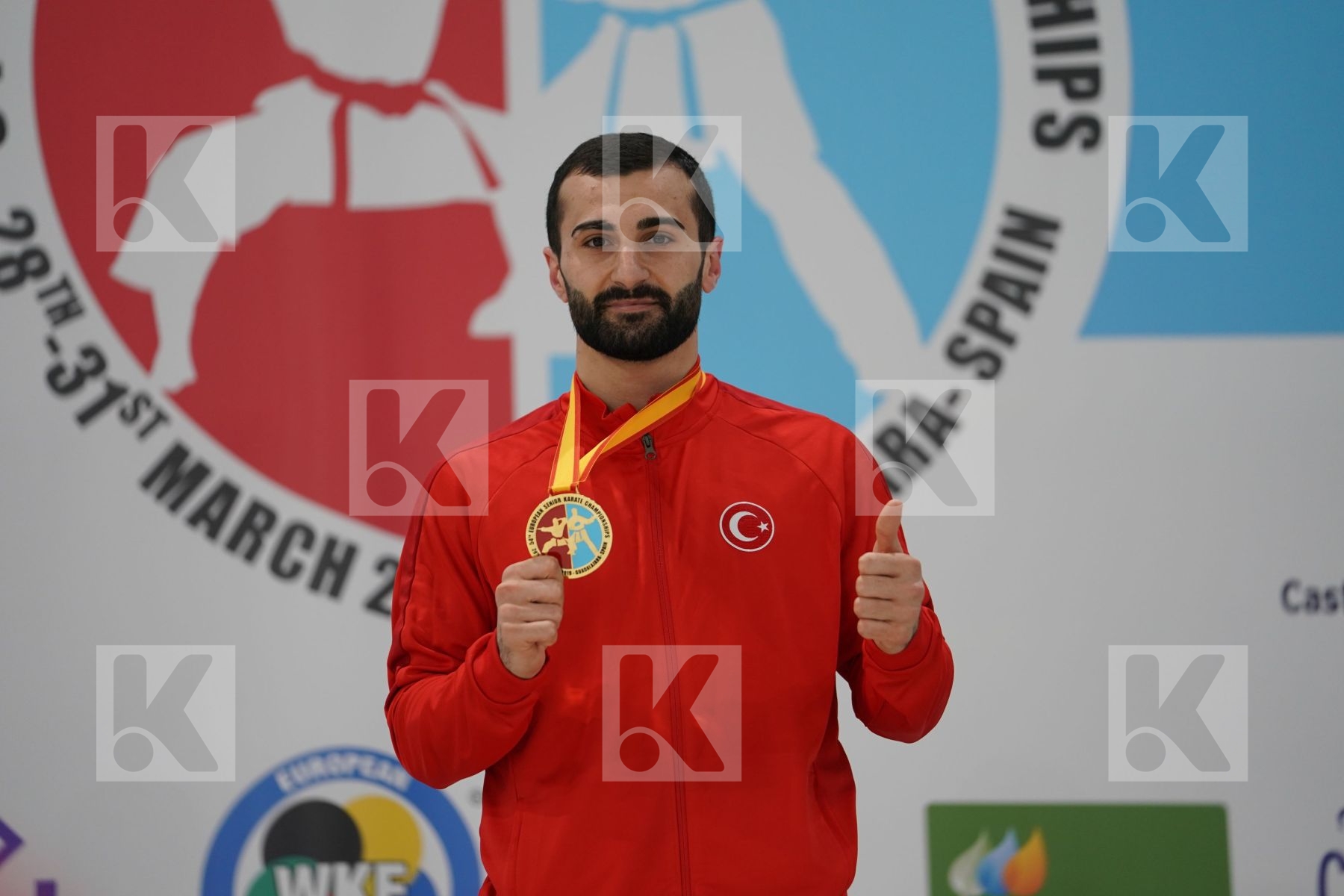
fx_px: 7466
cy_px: 448
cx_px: 672
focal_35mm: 200
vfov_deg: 6.9
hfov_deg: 10.3
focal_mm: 200
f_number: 2.8
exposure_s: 1/250
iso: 800
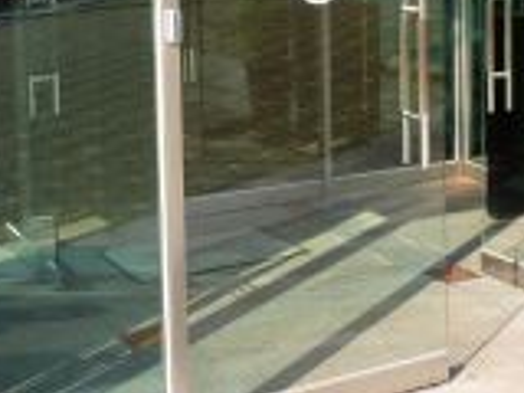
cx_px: 341
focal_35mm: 67
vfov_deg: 21.4
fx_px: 1014
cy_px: 29
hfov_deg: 28.8
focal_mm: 4.9
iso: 100
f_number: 3.3
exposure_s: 1/200
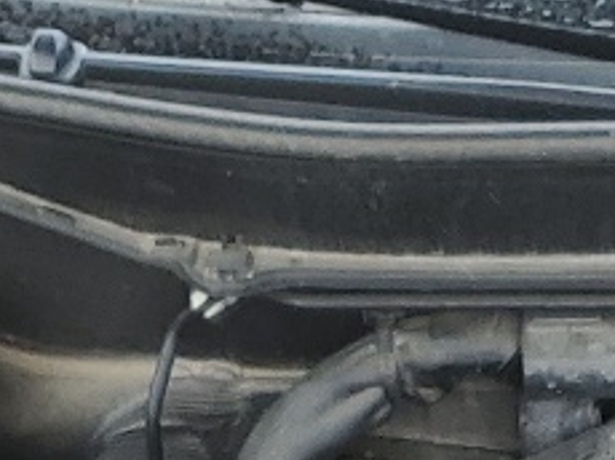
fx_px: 3212
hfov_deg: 10.8
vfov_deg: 7.3
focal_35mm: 181
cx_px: 698
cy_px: 1324
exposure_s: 1/385
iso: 50
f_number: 1.5
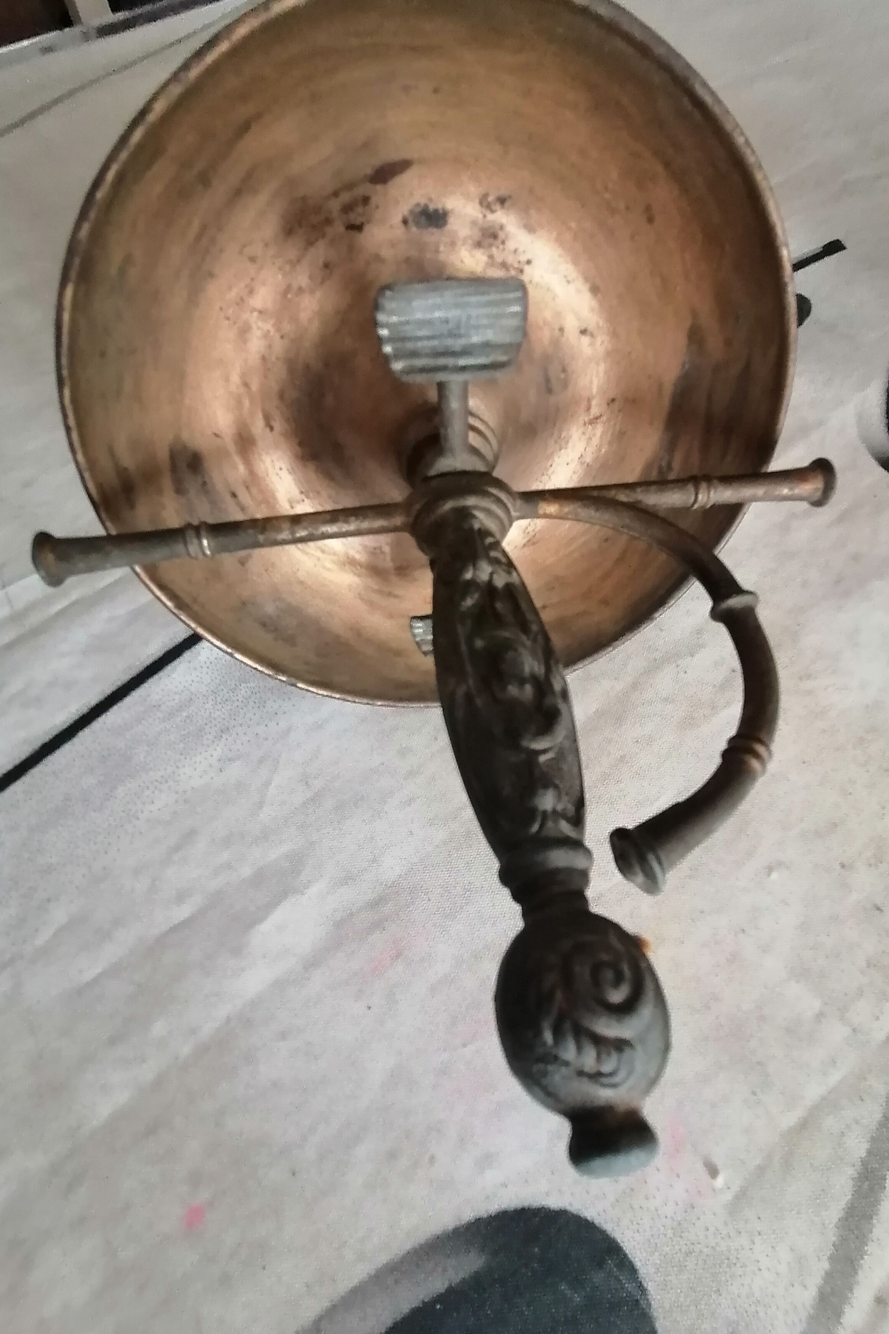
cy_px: 656
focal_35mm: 18
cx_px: 471
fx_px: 667
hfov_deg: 67.3
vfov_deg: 90.0
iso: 250
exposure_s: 1/33.3
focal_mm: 1.78
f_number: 2.4
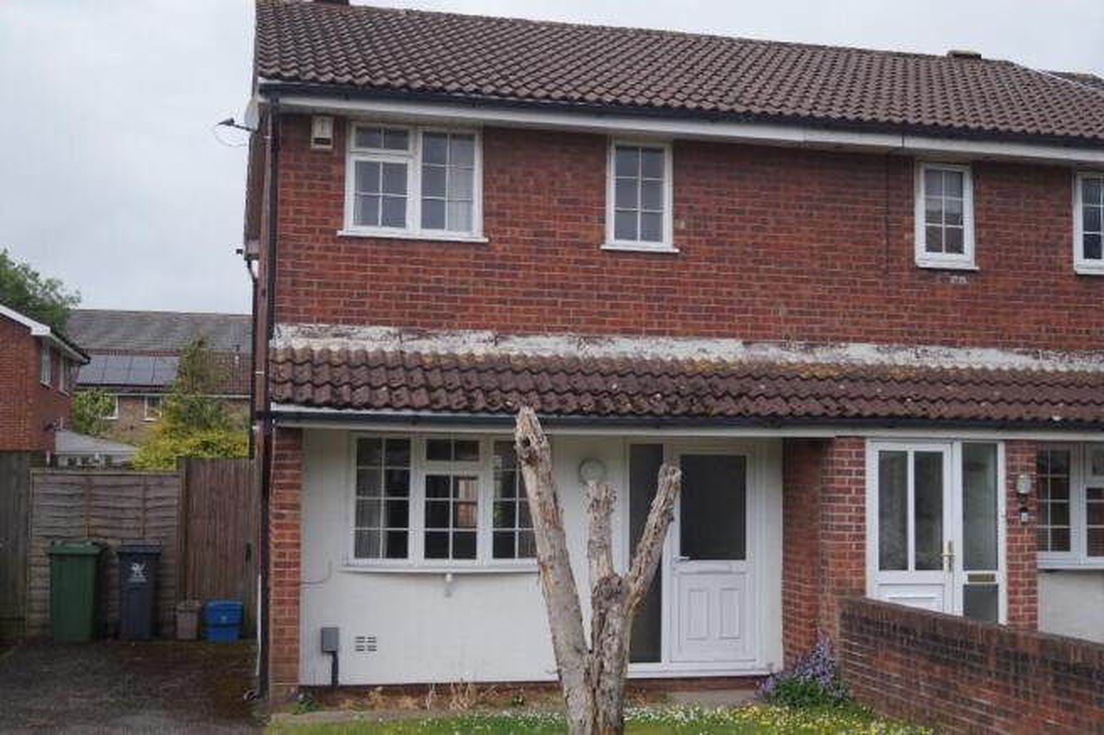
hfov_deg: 46.4
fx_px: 1288
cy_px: 368
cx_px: 552
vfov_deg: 31.9
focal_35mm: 42
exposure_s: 1/800
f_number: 4.5
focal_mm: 28
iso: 100
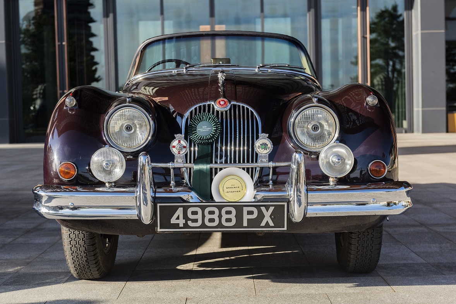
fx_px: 735
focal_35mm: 58
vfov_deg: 23.4
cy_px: 152
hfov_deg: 34.5
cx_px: 228
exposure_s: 1/500
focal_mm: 58
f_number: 5.6
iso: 500
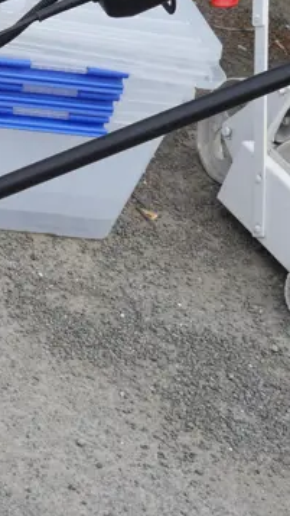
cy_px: 314
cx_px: -420
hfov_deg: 8.8
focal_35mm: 125
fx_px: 1708
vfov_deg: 17.1
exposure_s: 1/250
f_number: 6.3
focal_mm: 20
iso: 200
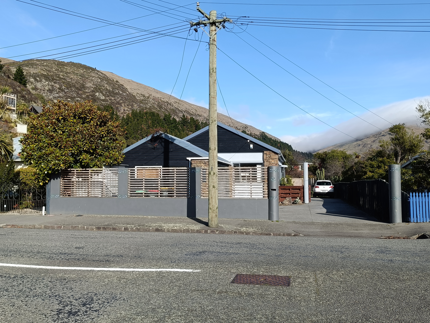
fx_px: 398
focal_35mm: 32
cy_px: 162
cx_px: 215
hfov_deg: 56.8
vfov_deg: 44.2
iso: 105
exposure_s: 1/595
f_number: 1.7
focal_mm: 4.7
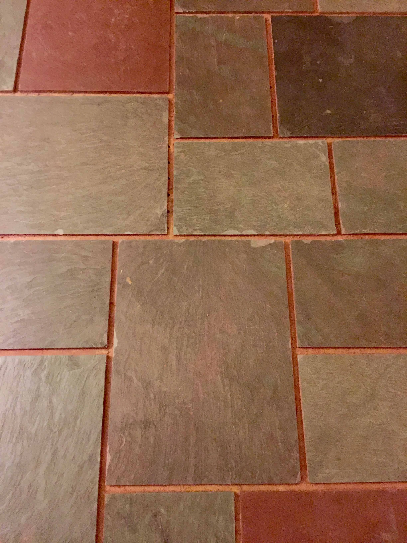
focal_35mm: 29
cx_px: 204
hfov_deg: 48.2
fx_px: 455
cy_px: 272
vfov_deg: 61.7
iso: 200
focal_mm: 4.15
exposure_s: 1/4
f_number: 2.2
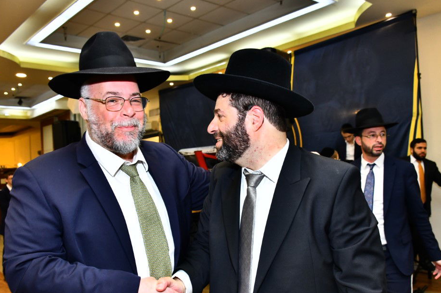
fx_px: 429
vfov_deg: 37.7
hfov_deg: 54.4
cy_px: 170
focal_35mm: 35
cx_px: 216
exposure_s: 1/160
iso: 1000
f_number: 5.6
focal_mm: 28
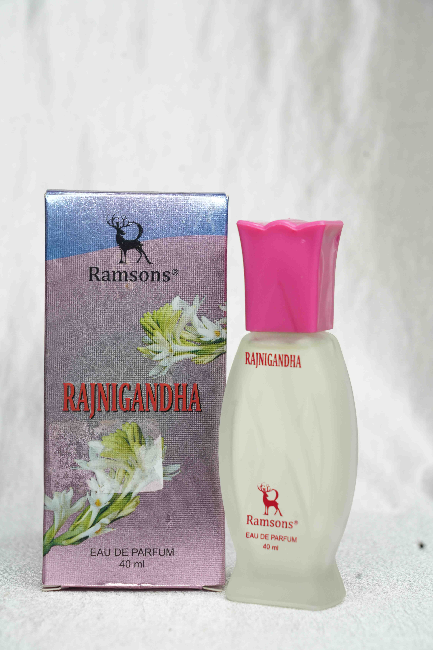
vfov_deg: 24.5
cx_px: 216
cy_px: 325
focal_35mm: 83
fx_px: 1497
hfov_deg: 16.5
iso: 1250
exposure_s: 1/125
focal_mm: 83
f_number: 9
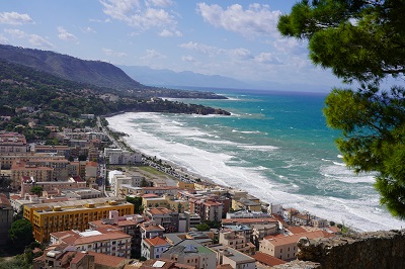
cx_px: 202
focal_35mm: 46
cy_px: 134
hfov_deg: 42.8
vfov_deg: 29.2
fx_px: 517
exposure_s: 1/320
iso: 100
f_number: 10
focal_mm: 46
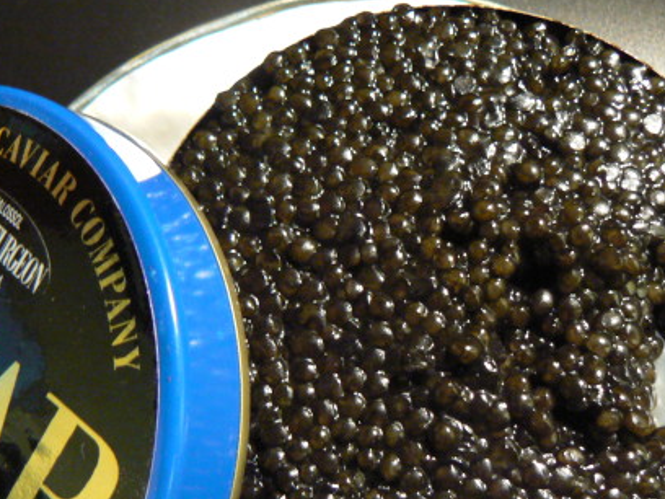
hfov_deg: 36.1
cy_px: 346
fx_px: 1018
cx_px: 360
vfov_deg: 27.3
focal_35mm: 53
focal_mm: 6
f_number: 2.8
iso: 200
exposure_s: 1/4
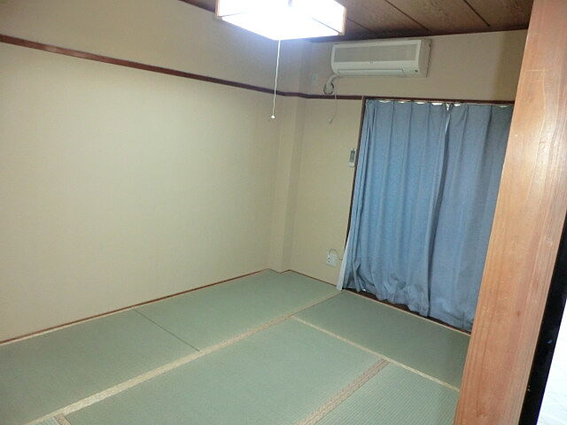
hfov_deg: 71.6
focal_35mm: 24
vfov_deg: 56.8
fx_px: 393
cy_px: 212
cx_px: 284
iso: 400
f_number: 3.2
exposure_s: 1/30
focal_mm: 4.3
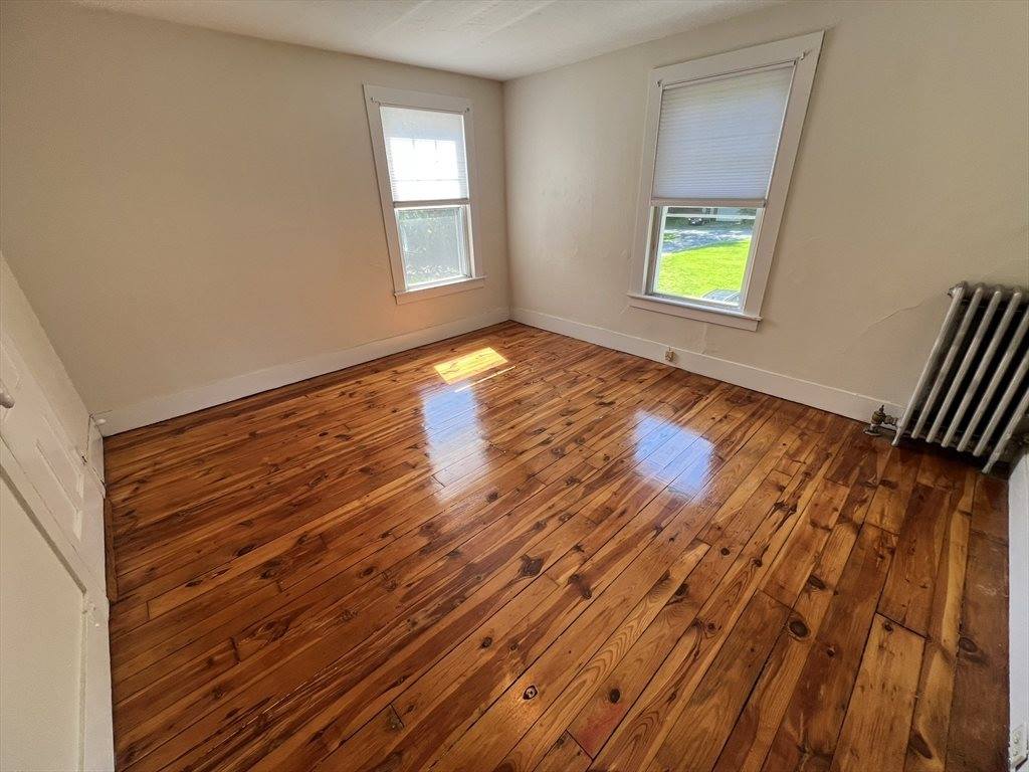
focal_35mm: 13
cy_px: 386
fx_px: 386
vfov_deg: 89.9
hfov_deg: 106.2
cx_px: 514
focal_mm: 1.57
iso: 64
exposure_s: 1/120
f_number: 1.8
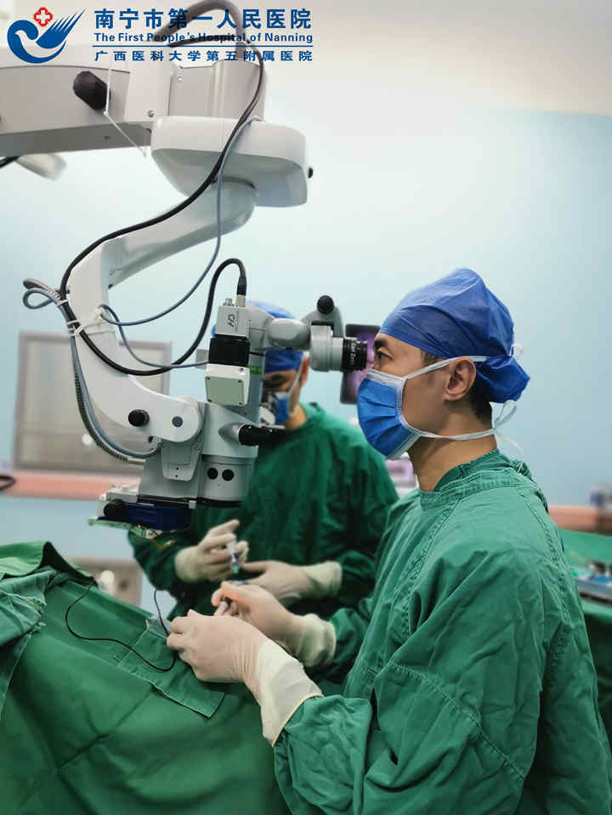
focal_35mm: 27
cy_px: 408
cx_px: 306
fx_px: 636
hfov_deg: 51.4
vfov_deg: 65.3
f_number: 1.8
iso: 100
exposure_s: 1/100
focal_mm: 4.75
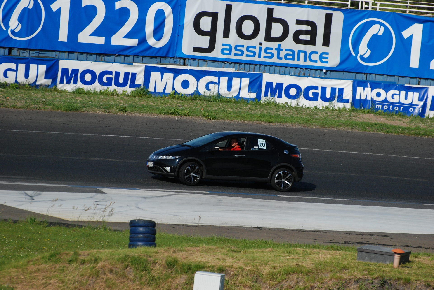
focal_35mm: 360
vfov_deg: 3.8
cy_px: 145
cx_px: 217
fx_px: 4345
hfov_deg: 5.7
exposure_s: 1/3200
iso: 400
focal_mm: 240
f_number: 5.6
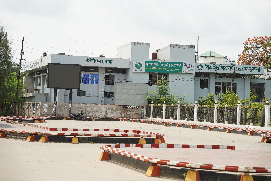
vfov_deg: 16.1
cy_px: 90
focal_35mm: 85
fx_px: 640
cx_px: 136
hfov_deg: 23.9
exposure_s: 1/640
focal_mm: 85
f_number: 4.5
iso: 100
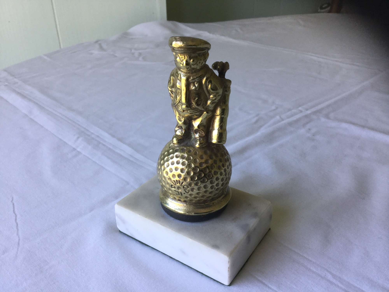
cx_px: 194
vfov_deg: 45.4
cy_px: 146
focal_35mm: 31
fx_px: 348
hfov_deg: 58.4
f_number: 2.4
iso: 25
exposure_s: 1/33
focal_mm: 3.3
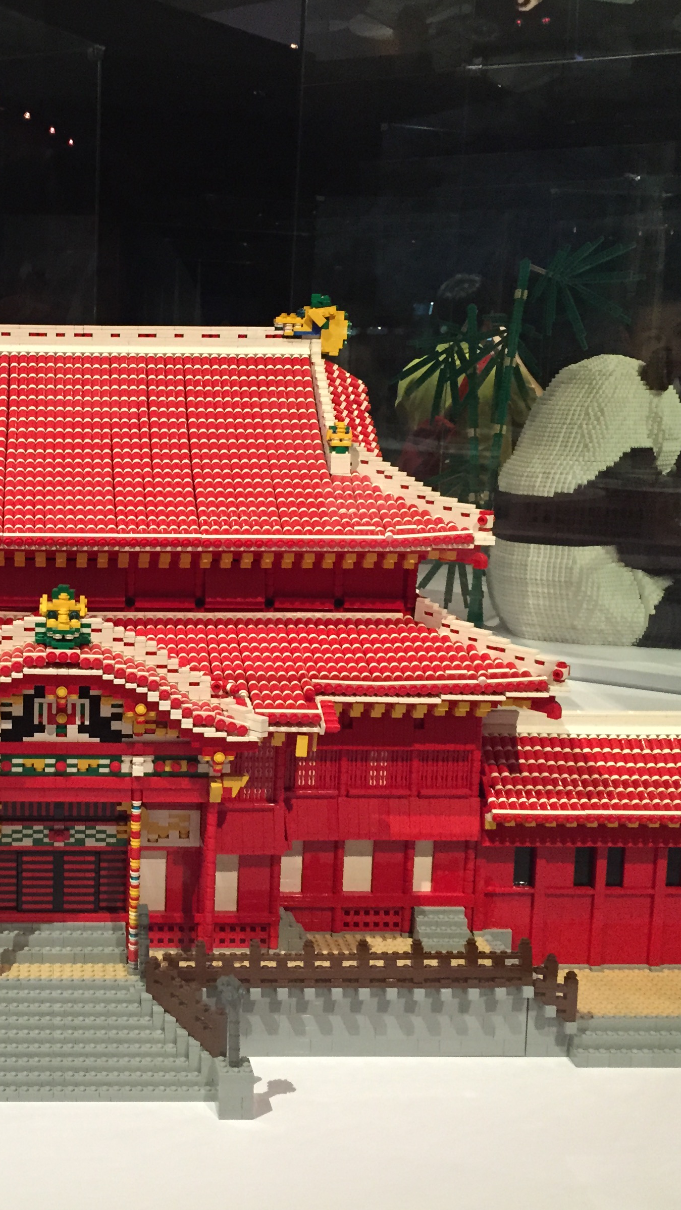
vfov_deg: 47.4
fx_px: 1380
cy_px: 599
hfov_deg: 26.8
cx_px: 76
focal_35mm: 43
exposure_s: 1/30
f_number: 2.2
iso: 250
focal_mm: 4.15
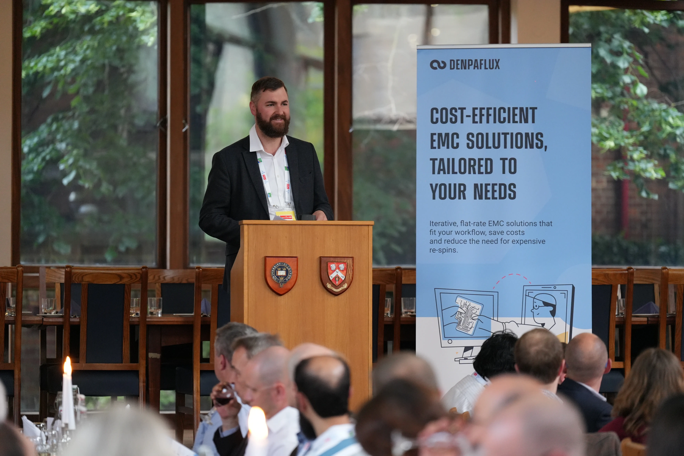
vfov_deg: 8.7
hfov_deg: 13.0
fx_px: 3002
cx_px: 342
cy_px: 228
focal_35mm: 158
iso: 4000
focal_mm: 158
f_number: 2.8
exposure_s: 1/250
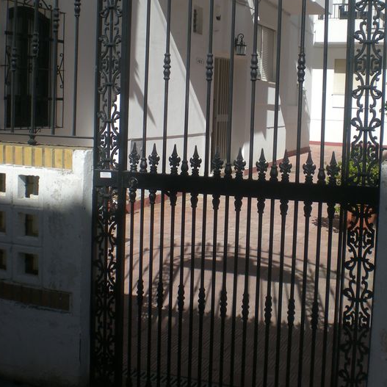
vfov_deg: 33.1
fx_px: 645
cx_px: 212
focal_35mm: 51
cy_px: 129
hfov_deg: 33.4
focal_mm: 6.3
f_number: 4.6
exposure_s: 1/520
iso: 50
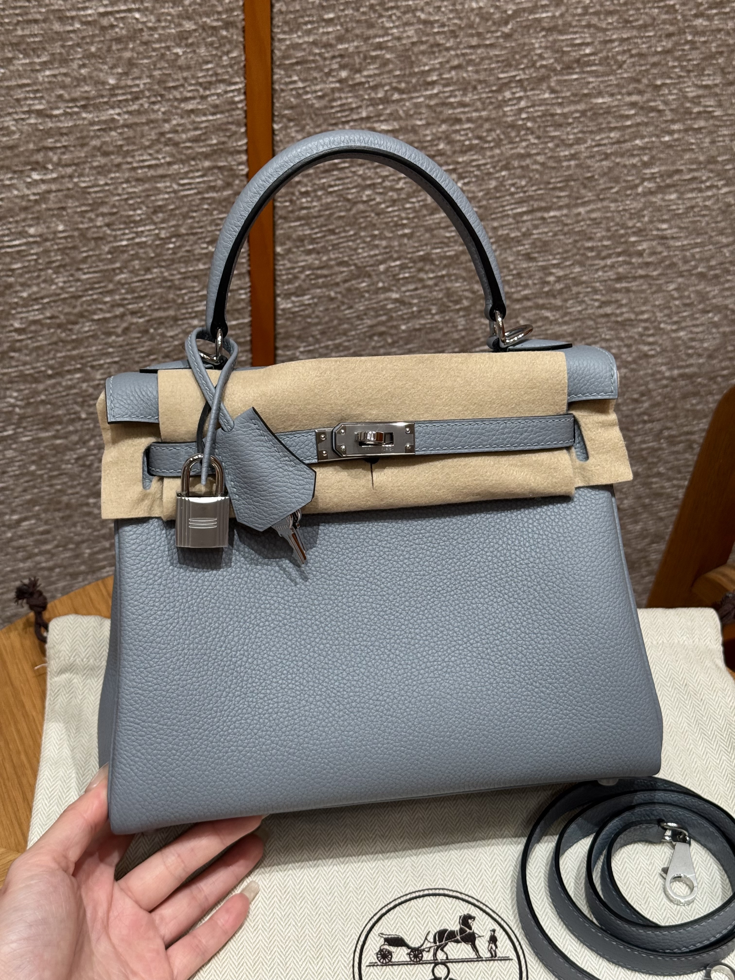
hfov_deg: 30.3
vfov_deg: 39.7
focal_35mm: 48
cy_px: 490
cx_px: 368
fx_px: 1359
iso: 80
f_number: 1.78
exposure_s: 1/100
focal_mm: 6.76
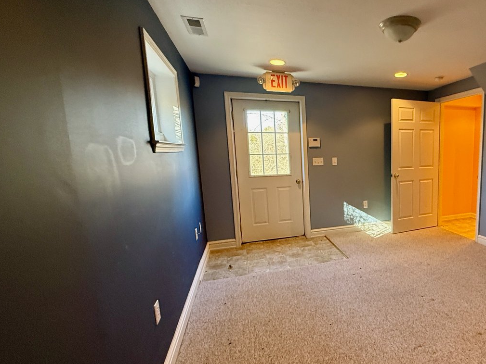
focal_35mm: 21
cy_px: 193
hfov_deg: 73.9
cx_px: 359
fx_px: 295
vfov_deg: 63.4
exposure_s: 1/120
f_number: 2.2
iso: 500
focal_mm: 2.22
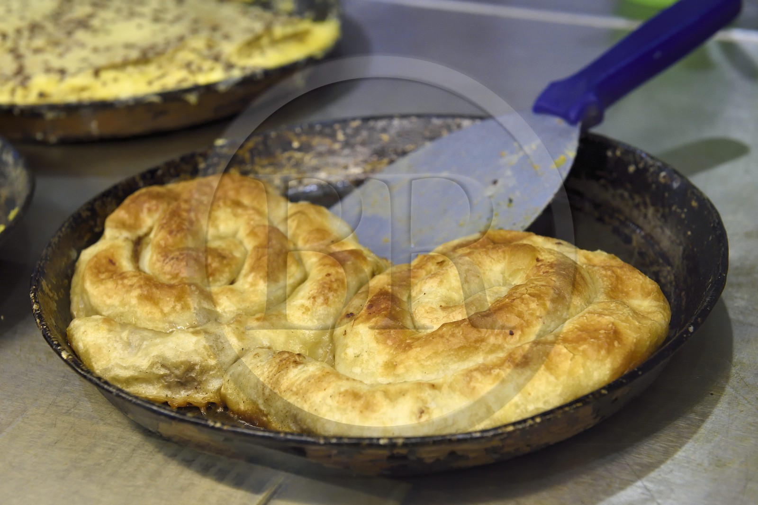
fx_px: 1305
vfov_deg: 21.9
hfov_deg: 32.4
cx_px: 379
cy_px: 252
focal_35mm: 62
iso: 2500
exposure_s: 1/80
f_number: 6.3
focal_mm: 62
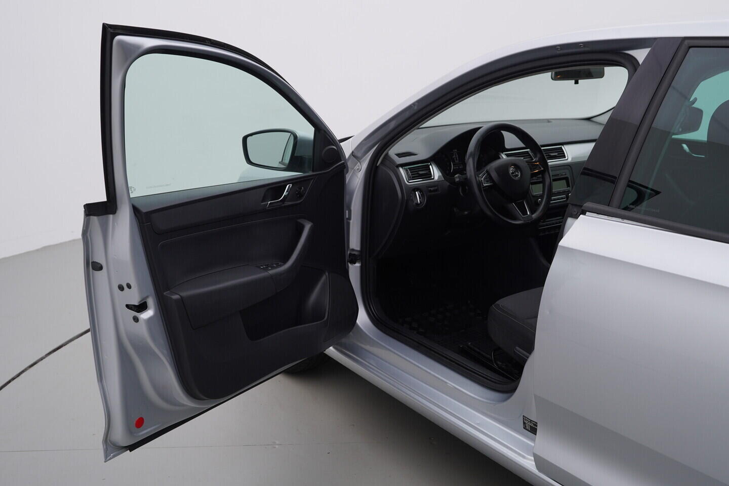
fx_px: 729
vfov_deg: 36.9
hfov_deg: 53.1
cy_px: 243
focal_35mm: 36
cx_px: 364
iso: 125
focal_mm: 24
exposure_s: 1/100
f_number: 4.5
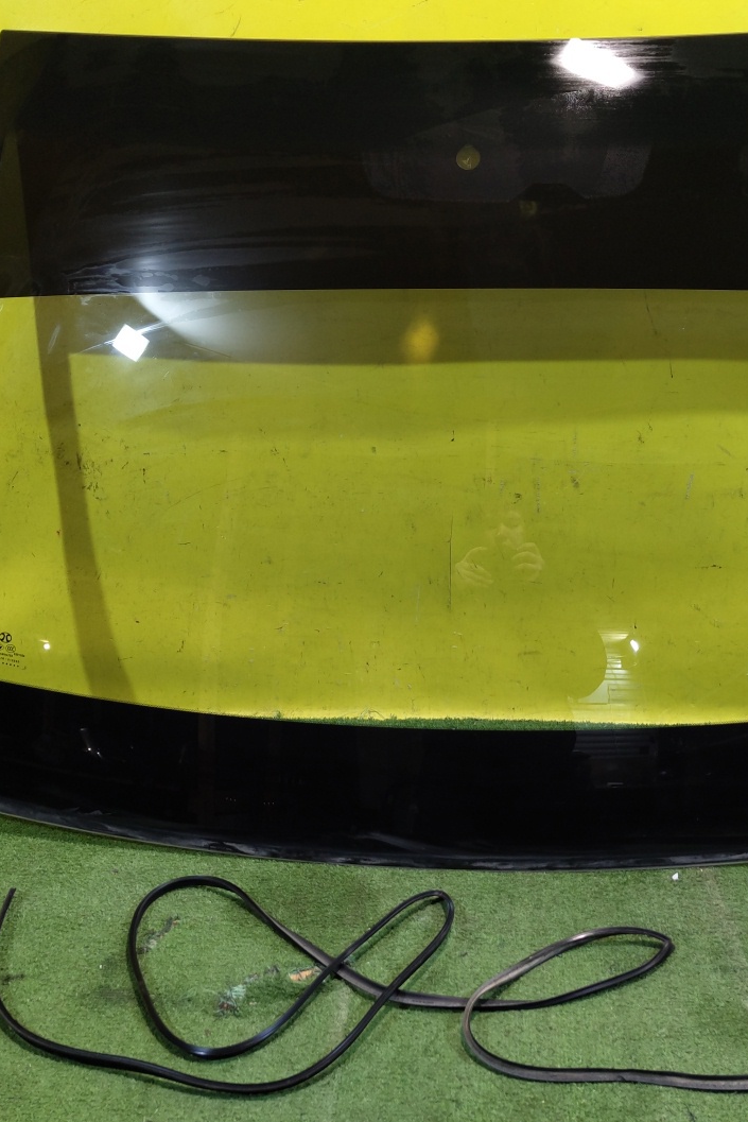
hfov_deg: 38.7
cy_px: 556
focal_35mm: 34
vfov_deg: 55.8
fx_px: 1059
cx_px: 457
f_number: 1.88
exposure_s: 1/50
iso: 248
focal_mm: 5.59
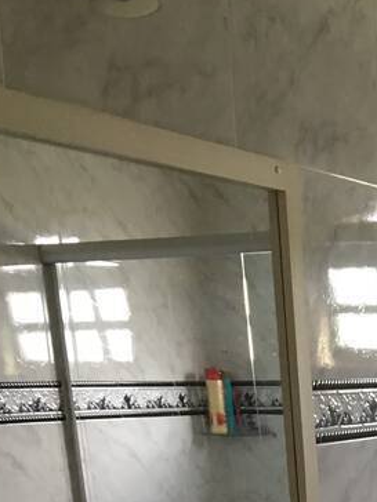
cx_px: 496
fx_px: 1249
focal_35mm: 86
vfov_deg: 20.6
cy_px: 665
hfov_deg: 16.2
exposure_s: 1/30
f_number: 2.2
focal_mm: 4.15
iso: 100
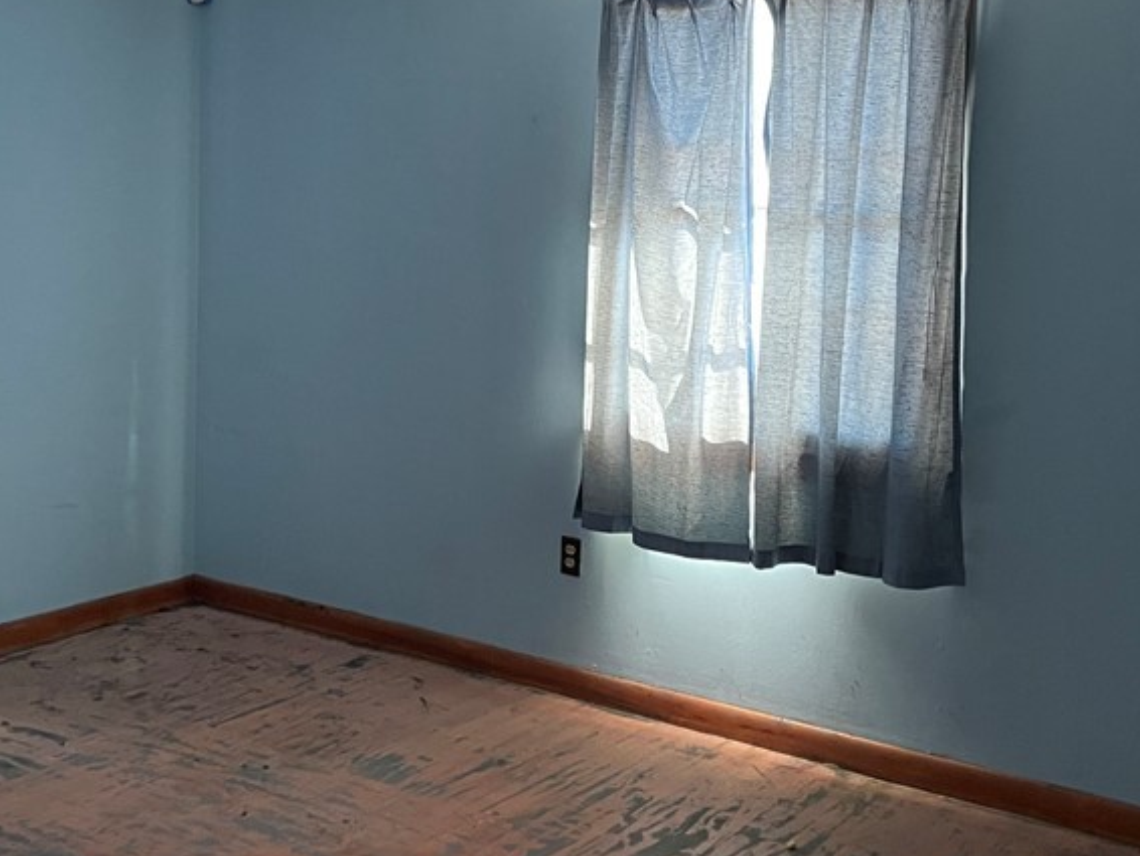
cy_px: 328
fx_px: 1548
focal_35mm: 47
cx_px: 449
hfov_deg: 40.2
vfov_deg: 30.8
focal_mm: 5.1
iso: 500
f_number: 1.6
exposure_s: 1/47
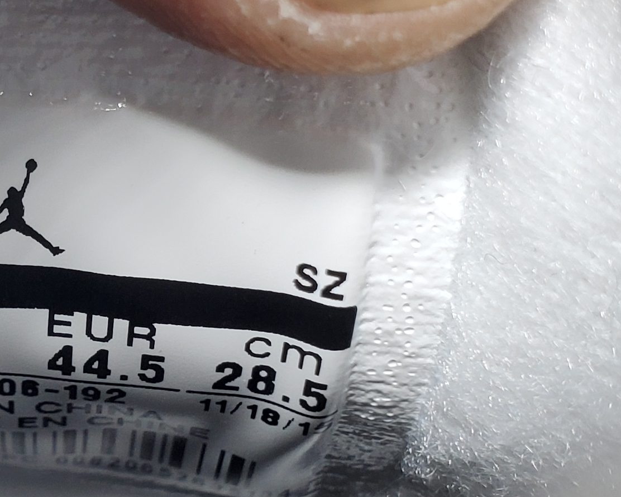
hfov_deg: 20.6
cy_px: 254
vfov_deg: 16.7
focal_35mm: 92
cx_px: 116
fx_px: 1691
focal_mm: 4.3
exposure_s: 1/100
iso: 80
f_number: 2.4
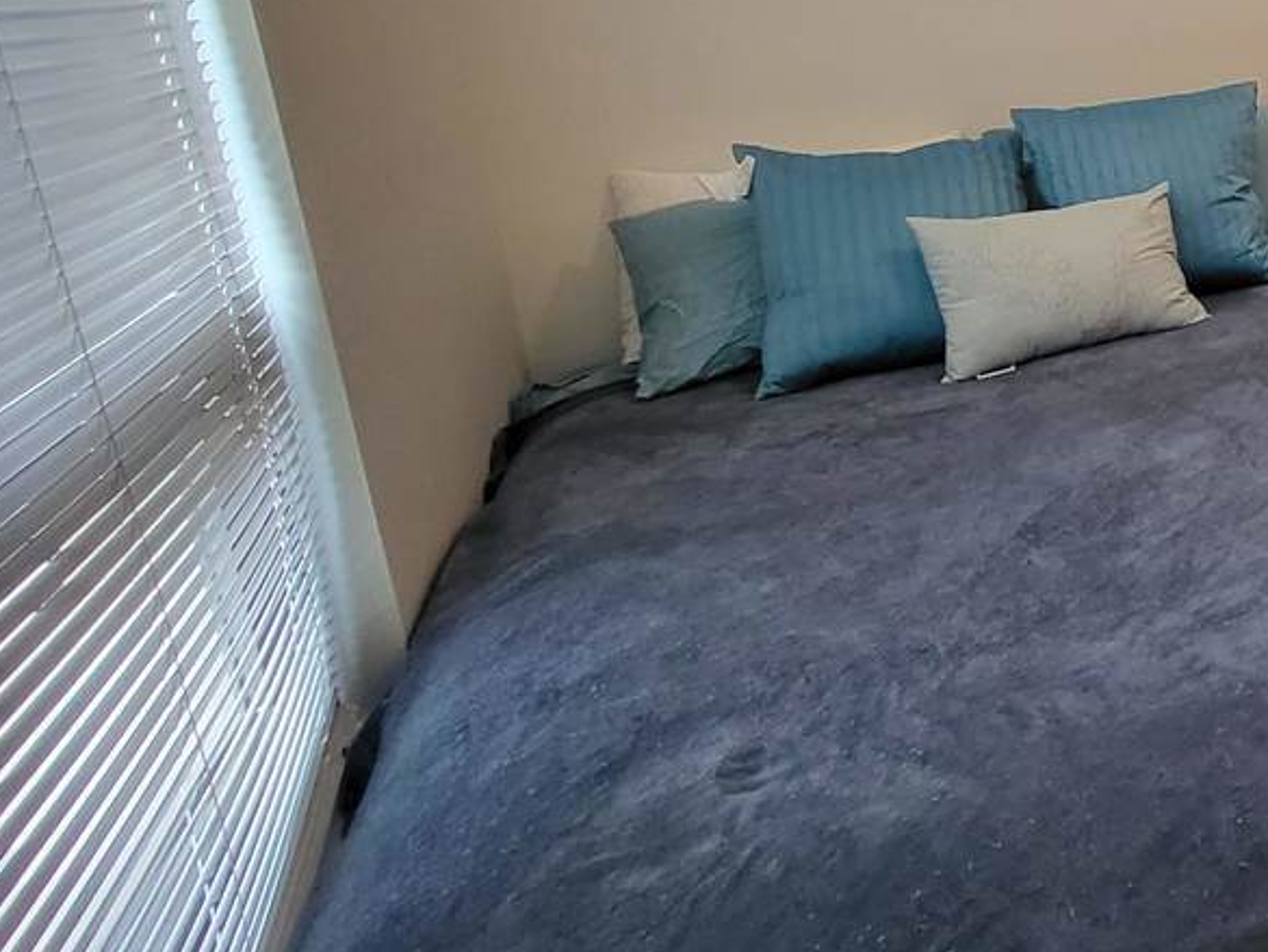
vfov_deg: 41.1
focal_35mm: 32
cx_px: 1548
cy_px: 115
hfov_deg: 39.4
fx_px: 1172
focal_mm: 1.74
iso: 400
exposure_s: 1/30
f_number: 2.2
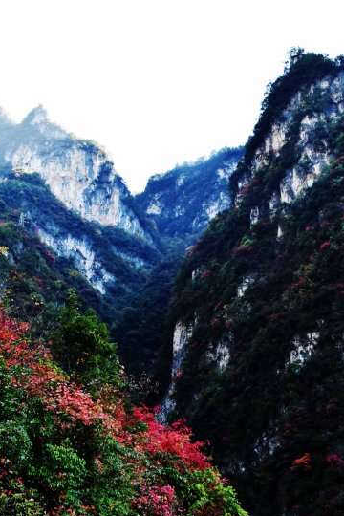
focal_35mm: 60
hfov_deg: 22.6
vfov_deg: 32.6
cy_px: 400
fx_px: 860
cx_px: 204
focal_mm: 24
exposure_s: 1/250
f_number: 8
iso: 800
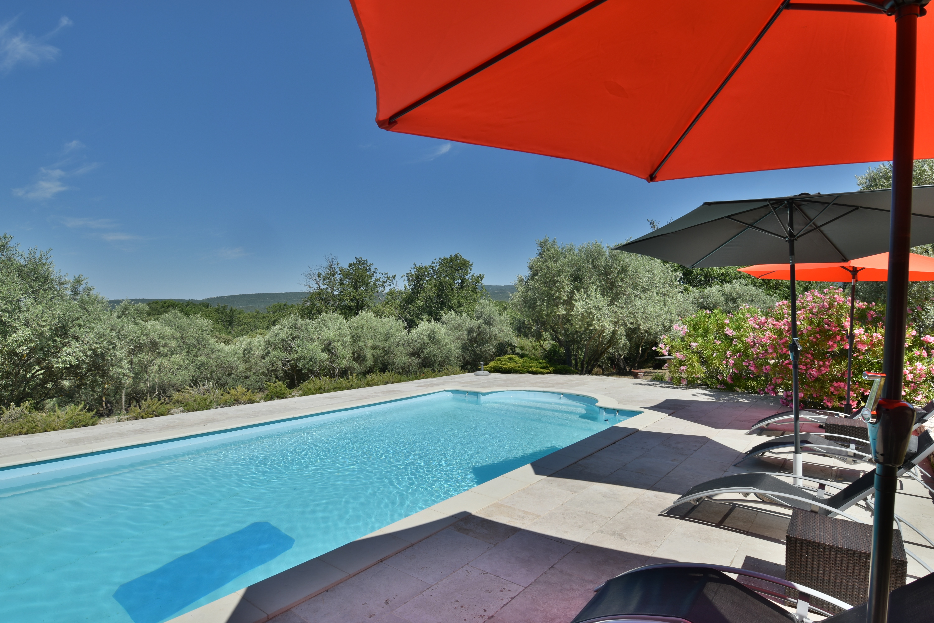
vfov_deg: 67.4
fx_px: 467
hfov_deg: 90.0
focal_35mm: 18
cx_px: 467
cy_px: 312
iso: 100
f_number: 10
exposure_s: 1/400
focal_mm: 12
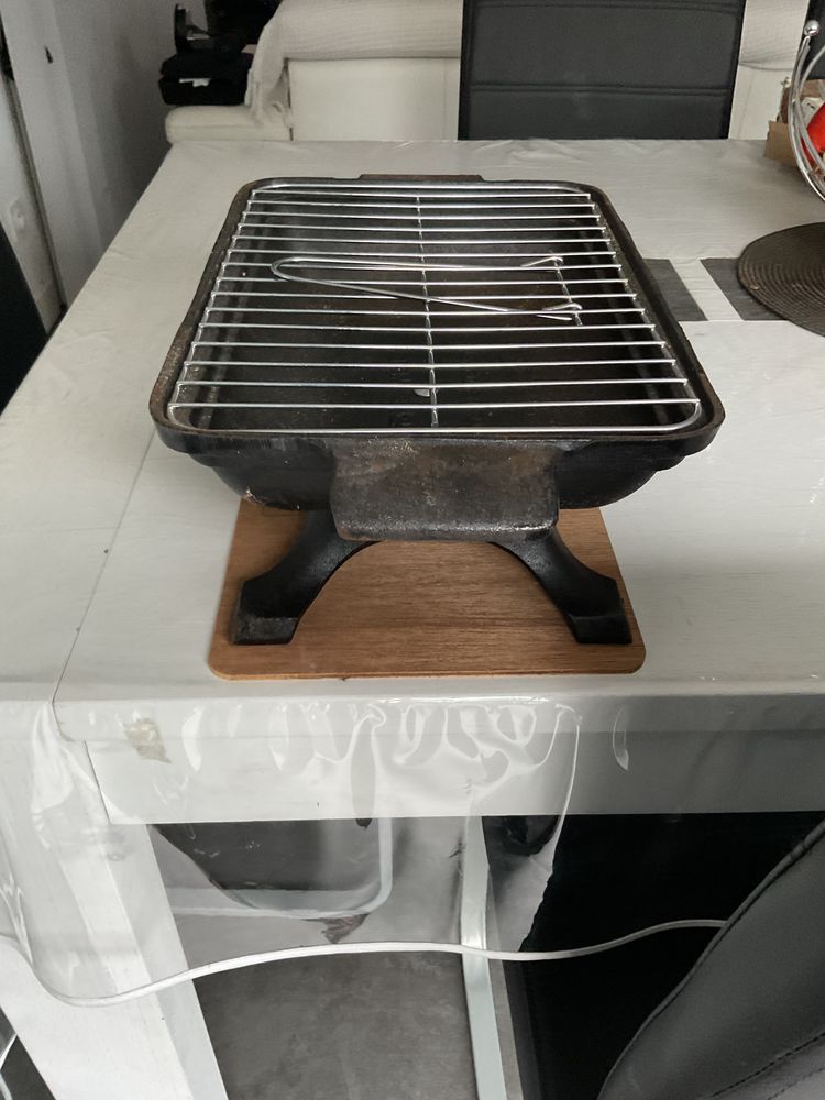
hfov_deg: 48.2
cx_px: 412
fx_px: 922
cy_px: 550
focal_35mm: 29
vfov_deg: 61.7
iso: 250
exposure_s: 1/60
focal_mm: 3
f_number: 1.8
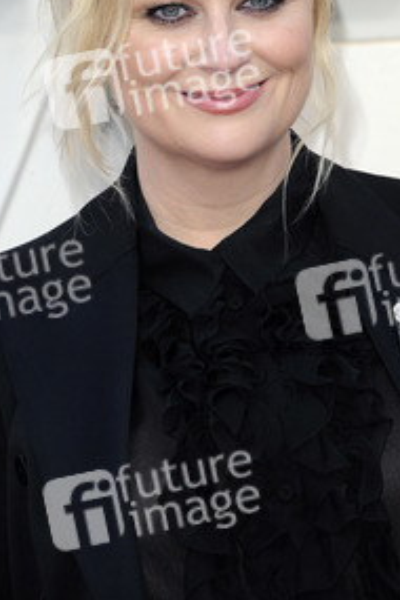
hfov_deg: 3.3
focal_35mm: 421
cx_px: 214
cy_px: 185
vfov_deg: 4.9
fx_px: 7016
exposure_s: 1/250
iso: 800
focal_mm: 300
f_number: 8
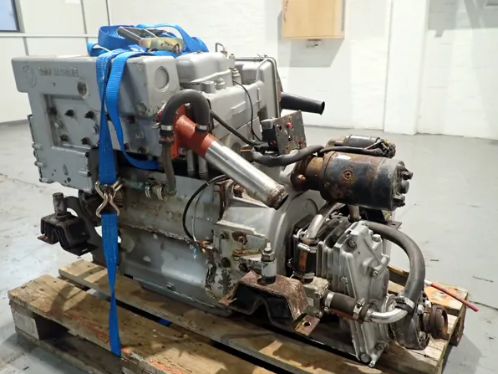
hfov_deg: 67.3
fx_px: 374
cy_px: 194
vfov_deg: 53.1
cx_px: 245
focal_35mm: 26
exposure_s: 1/30
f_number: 2
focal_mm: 4.5
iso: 640
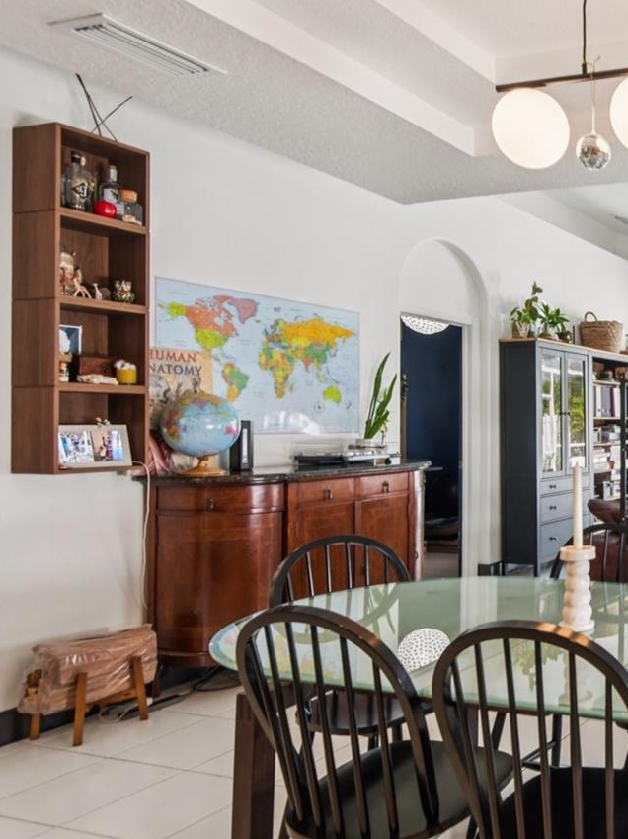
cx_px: 765
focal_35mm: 29
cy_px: 439
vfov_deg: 61.7
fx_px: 702
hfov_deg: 36.4
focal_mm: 16
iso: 400
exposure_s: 1/25
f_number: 8
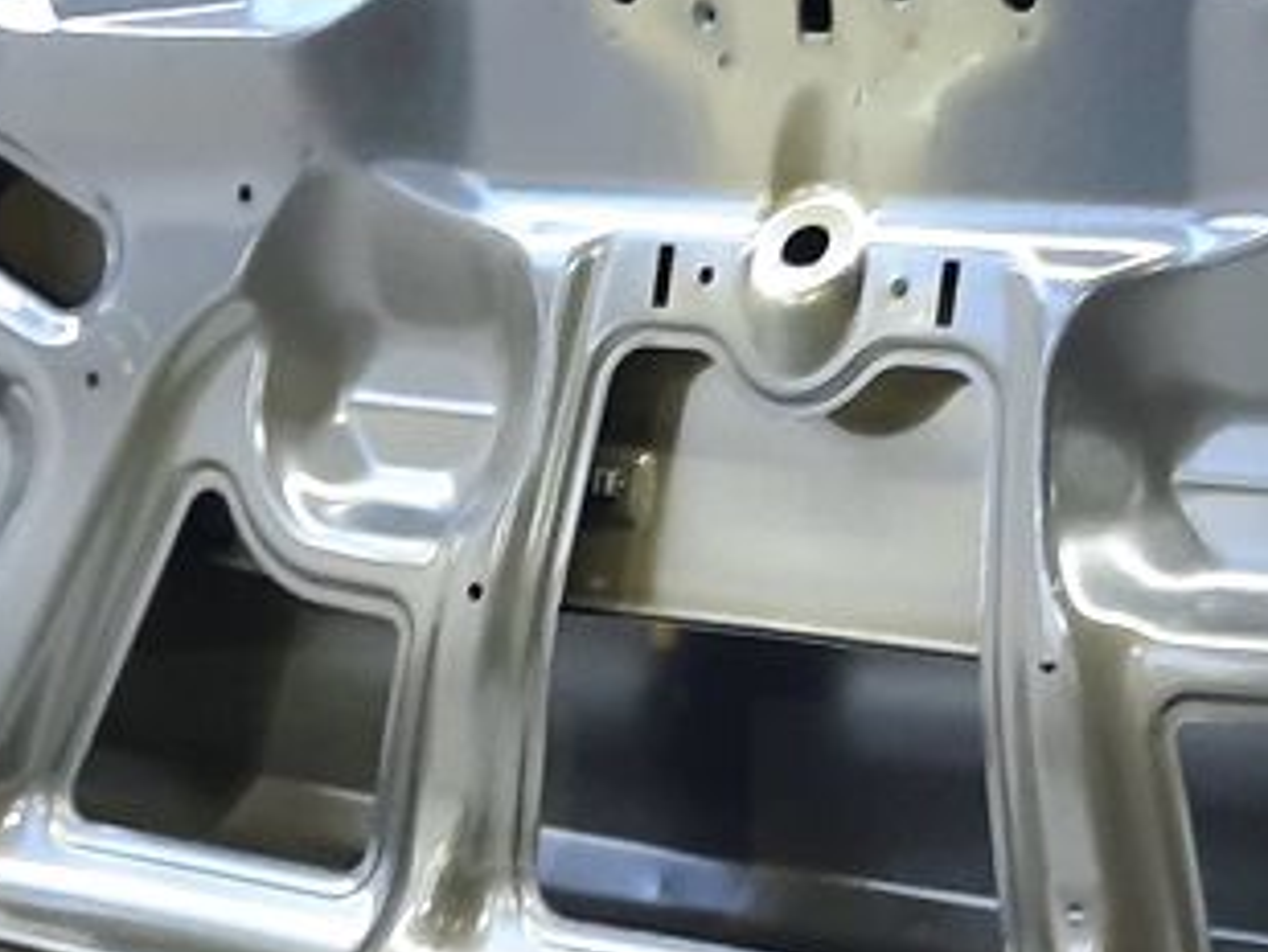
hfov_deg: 20.1
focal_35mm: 97
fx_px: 3555
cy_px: 841
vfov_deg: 15.1
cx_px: 952
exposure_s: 1/50
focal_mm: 4.6
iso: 200
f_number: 2
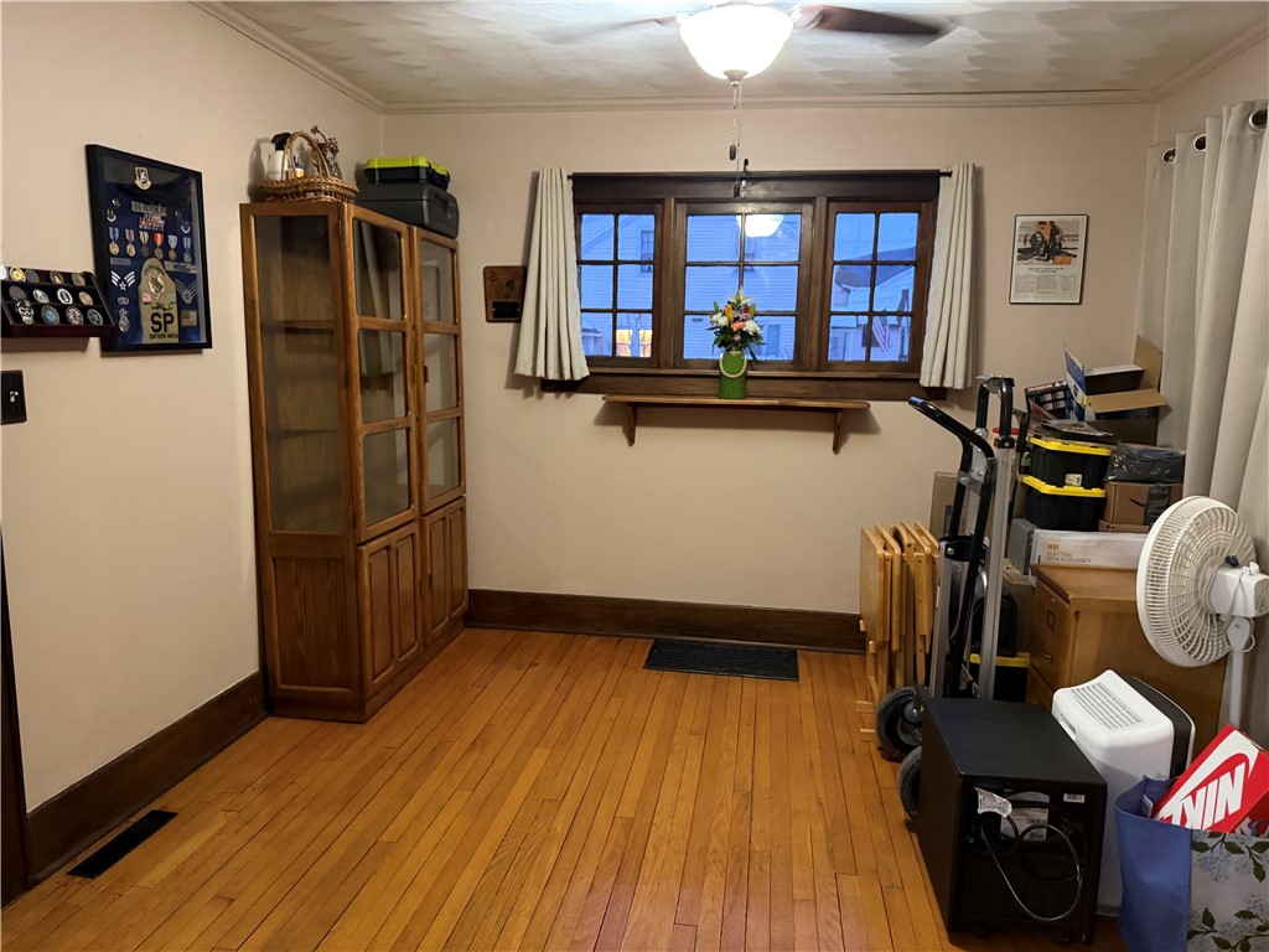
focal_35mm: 24
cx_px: 634
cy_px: 476
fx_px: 880
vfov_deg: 56.8
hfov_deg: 71.6
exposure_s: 1/30
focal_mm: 6.76
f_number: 1.78
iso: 1250
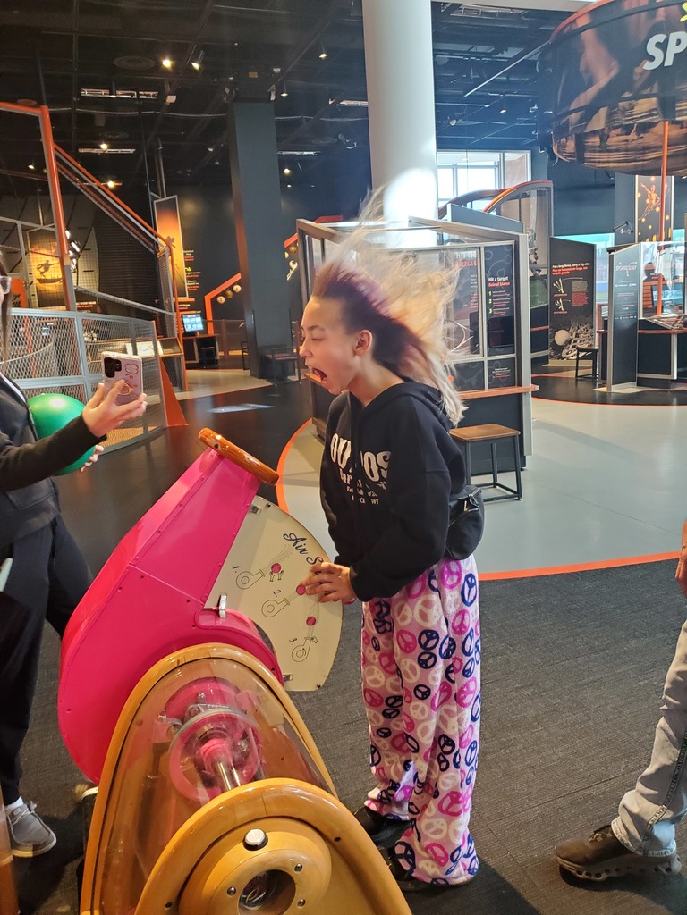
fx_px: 688
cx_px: 344
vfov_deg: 67.3
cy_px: 458
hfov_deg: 53.1
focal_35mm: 26
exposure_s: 1/40
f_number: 1.5
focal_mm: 4.3
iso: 500
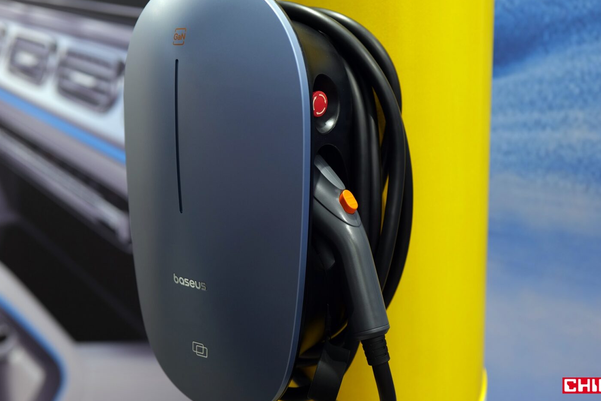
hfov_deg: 35.1
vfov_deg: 23.8
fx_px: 952
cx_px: 295
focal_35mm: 57
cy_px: 190
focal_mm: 50
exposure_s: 1/50
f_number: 2.8
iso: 640
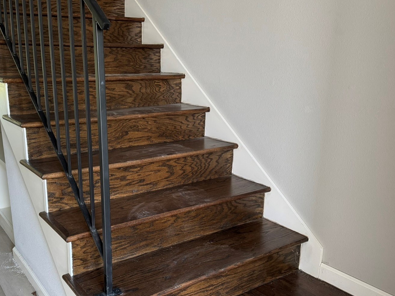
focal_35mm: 35
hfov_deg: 52.1
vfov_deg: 40.6
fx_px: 399
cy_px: 166
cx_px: 149
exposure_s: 1/78
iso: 200
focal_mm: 6.76
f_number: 1.78
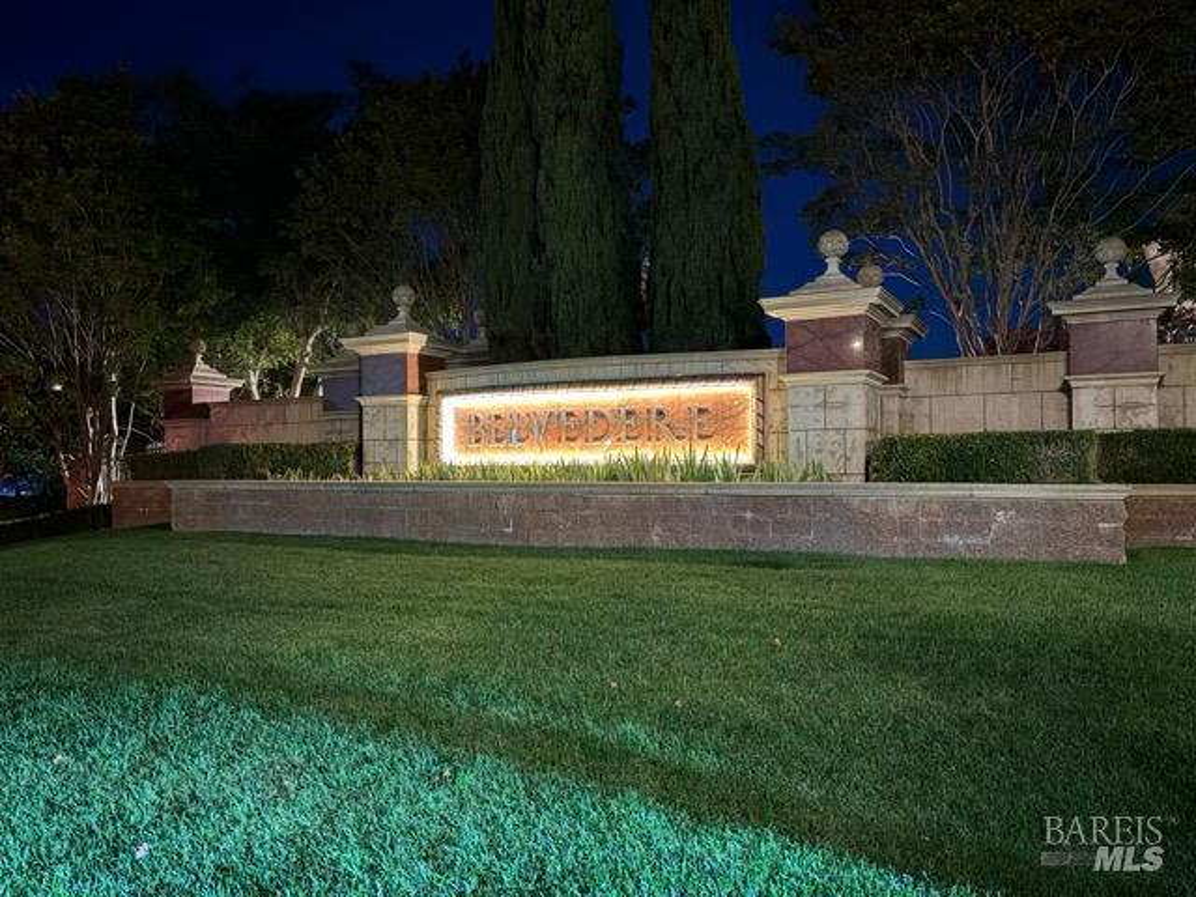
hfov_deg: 67.3
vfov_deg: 53.1
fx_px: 898
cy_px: 448
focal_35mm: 26
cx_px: 598
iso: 800
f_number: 1.6
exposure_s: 1/9
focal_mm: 5.96
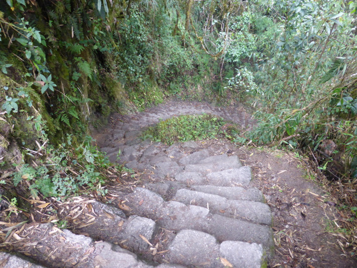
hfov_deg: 69.4
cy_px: 134
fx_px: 258
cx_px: 178
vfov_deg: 54.9
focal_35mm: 25
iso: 400
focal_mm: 4.3
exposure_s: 1/20
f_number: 3.3
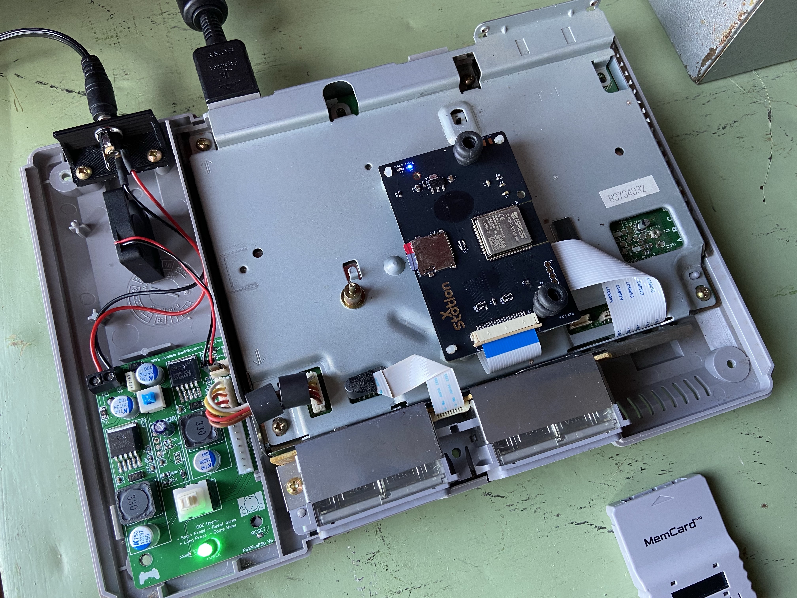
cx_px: 398
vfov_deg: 53.1
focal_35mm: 26
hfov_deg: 67.3
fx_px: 599
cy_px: 299
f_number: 1.8
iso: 125
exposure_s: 1/64
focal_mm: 4.25
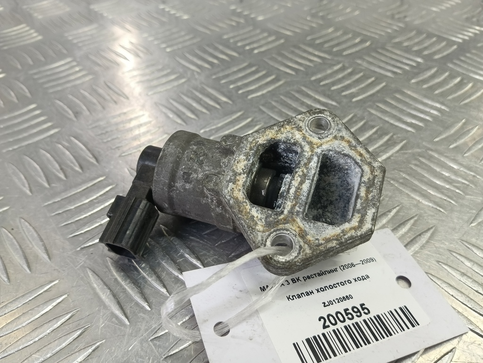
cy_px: 182
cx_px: 242
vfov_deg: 58.9
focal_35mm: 23
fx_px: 321
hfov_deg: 73.9
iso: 130
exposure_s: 1/50
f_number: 1.6
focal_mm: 4.11
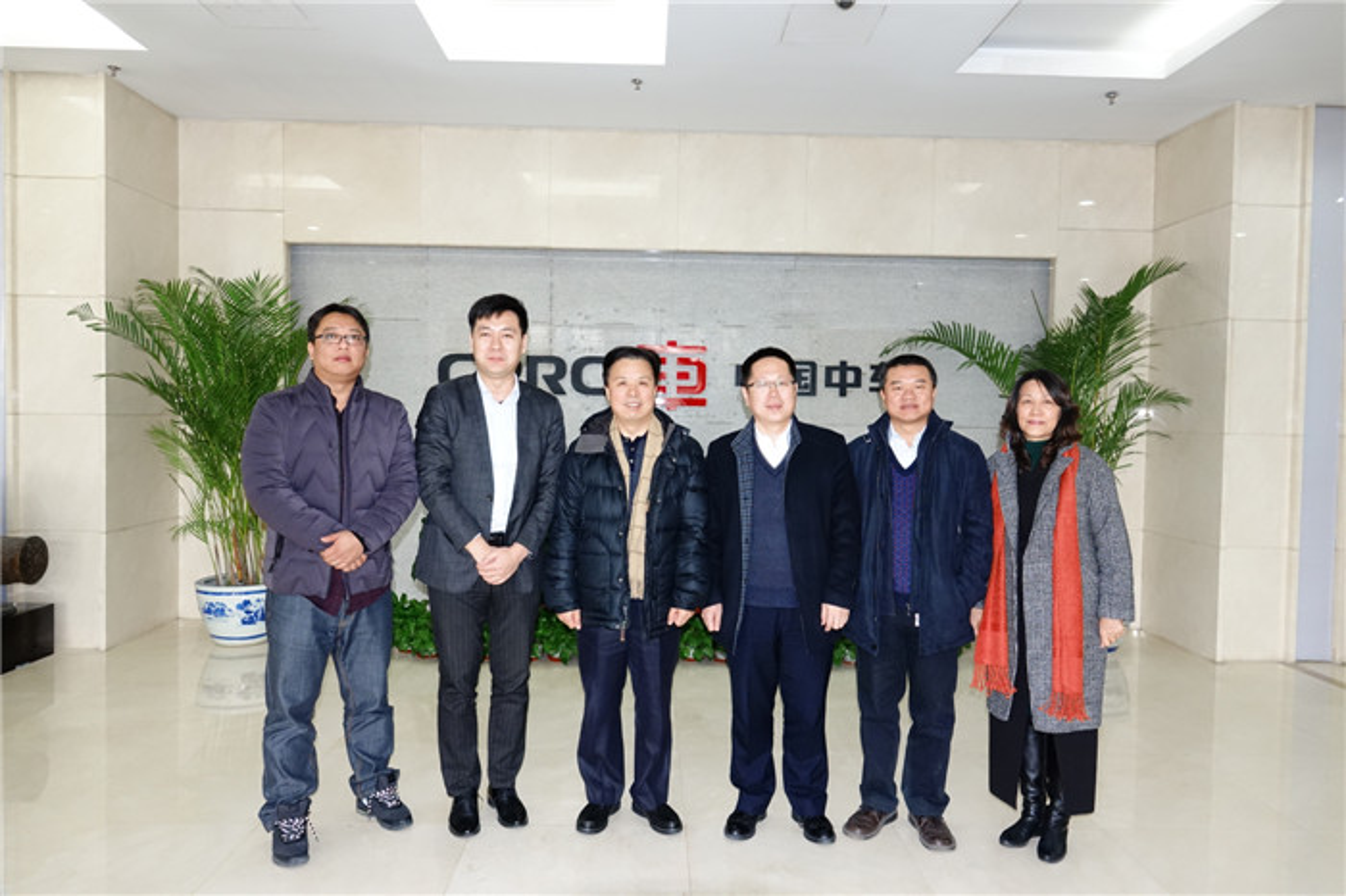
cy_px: 448
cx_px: 673
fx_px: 897
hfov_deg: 73.8
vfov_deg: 53.1
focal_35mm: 24
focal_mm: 8.8
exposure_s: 1/60
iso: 640
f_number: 2.4
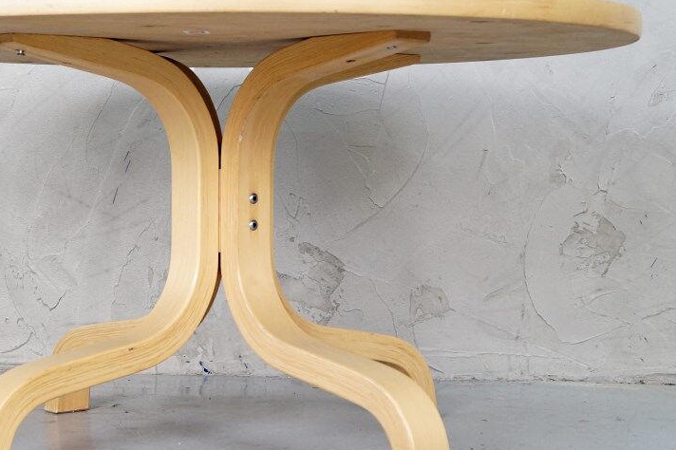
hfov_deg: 25.5
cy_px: 172
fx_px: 1483
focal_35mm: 79
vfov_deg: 17.2
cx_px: 226
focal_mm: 30
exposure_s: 1/25
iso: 400
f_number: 5.6
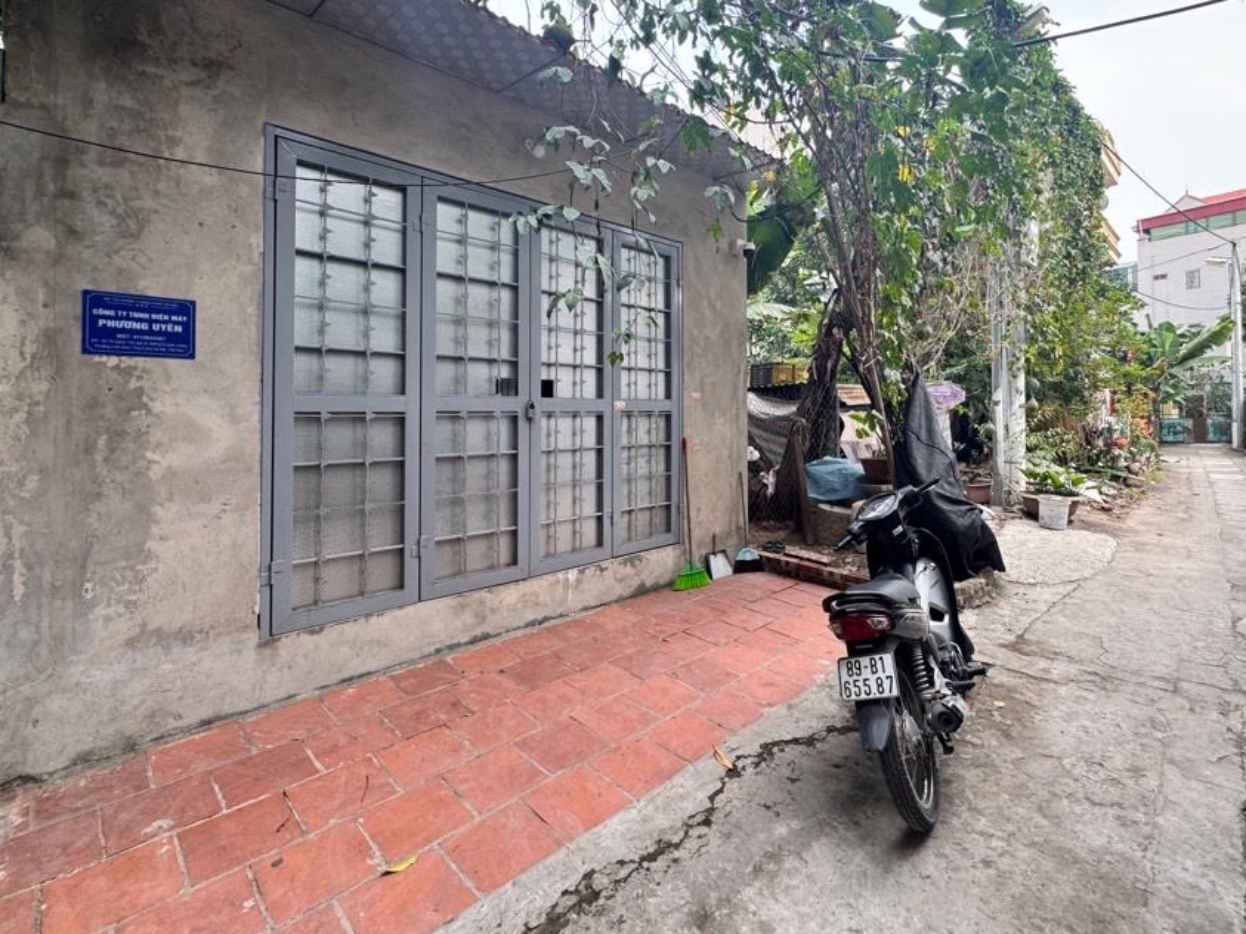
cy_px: 398
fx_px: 612
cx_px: 671
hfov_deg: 90.9
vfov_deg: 74.3
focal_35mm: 17
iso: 100
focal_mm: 2.22
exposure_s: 1/99
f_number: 2.2
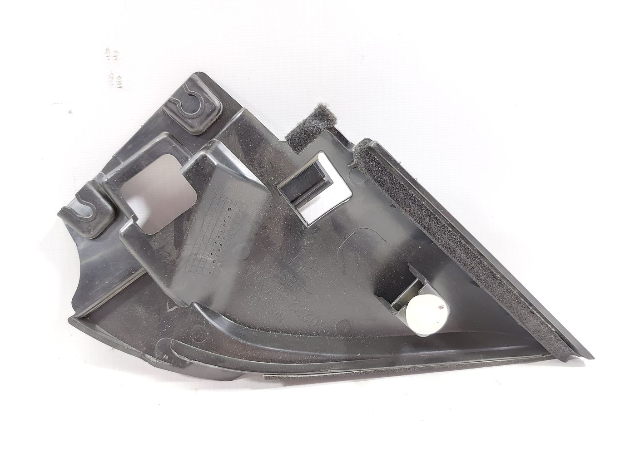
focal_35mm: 24
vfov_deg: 56.8
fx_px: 437
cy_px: 236
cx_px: 315
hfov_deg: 71.6
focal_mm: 5.23
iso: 320
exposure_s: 1/25
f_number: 1.8
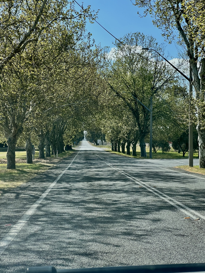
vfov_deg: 25.3
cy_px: 136
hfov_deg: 19.1
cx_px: 102
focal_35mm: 77
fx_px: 608
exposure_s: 1/633
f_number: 2.8
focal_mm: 9
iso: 32
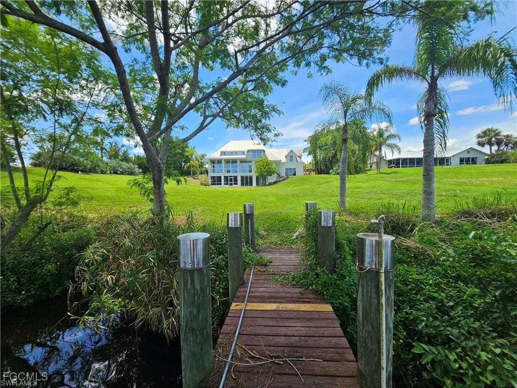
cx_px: 258
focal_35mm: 13
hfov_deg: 106.2
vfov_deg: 89.9
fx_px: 194
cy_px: 194
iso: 50
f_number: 2.2
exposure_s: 1/963
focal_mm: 2.2
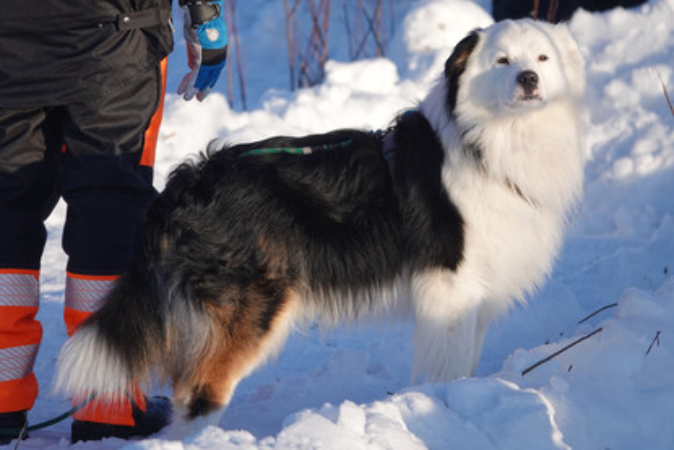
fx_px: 10150
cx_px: 325
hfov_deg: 3.8
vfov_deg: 2.5
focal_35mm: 542
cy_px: 216
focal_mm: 183.43
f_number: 4
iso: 100
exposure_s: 1/400
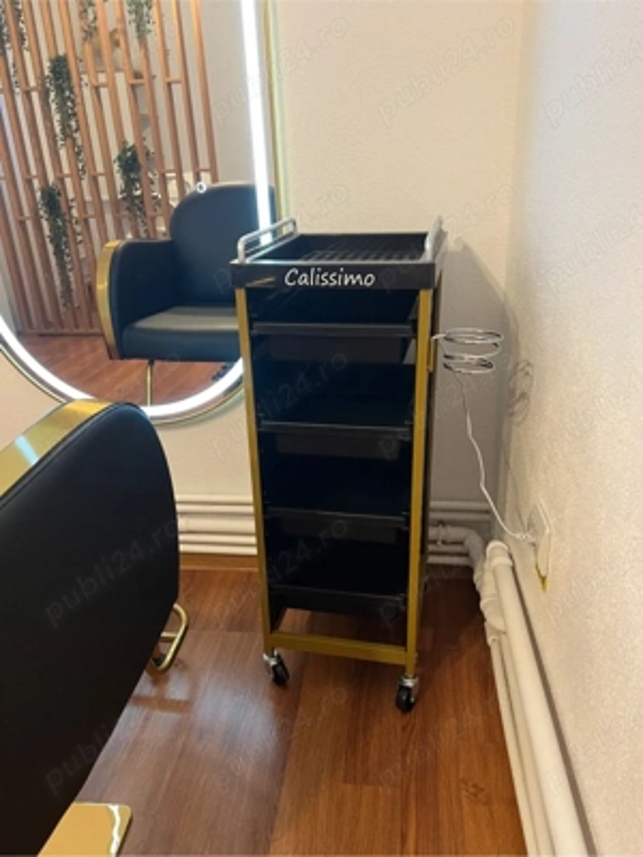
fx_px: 644
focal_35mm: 26
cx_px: 322
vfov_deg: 67.3
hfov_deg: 53.1
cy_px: 428
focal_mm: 5.7
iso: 200
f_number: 1.5
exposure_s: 1/50
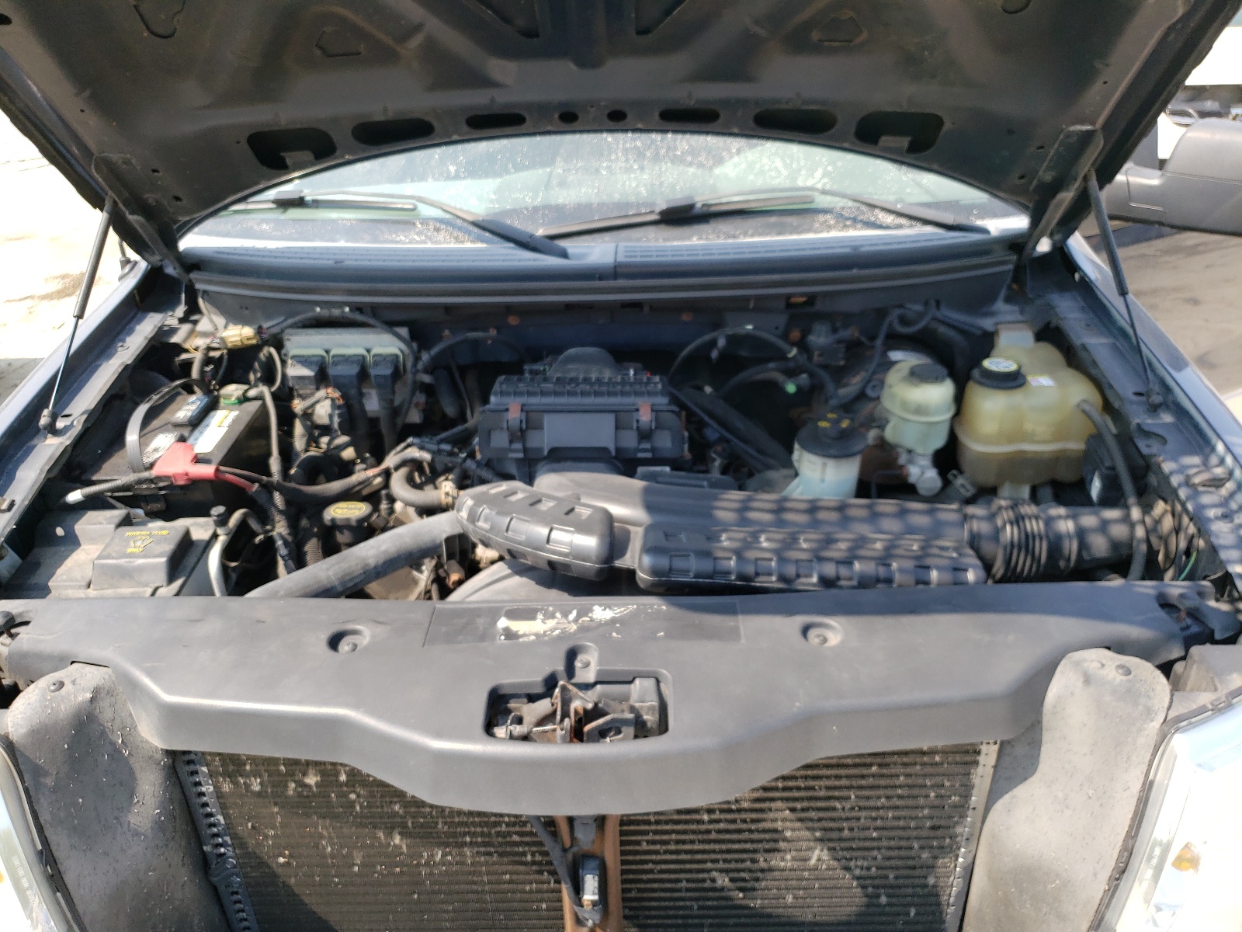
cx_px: 621
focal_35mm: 26
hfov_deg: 67.3
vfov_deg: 53.1
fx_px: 933
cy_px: 466
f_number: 1.5
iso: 50
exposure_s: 1/833
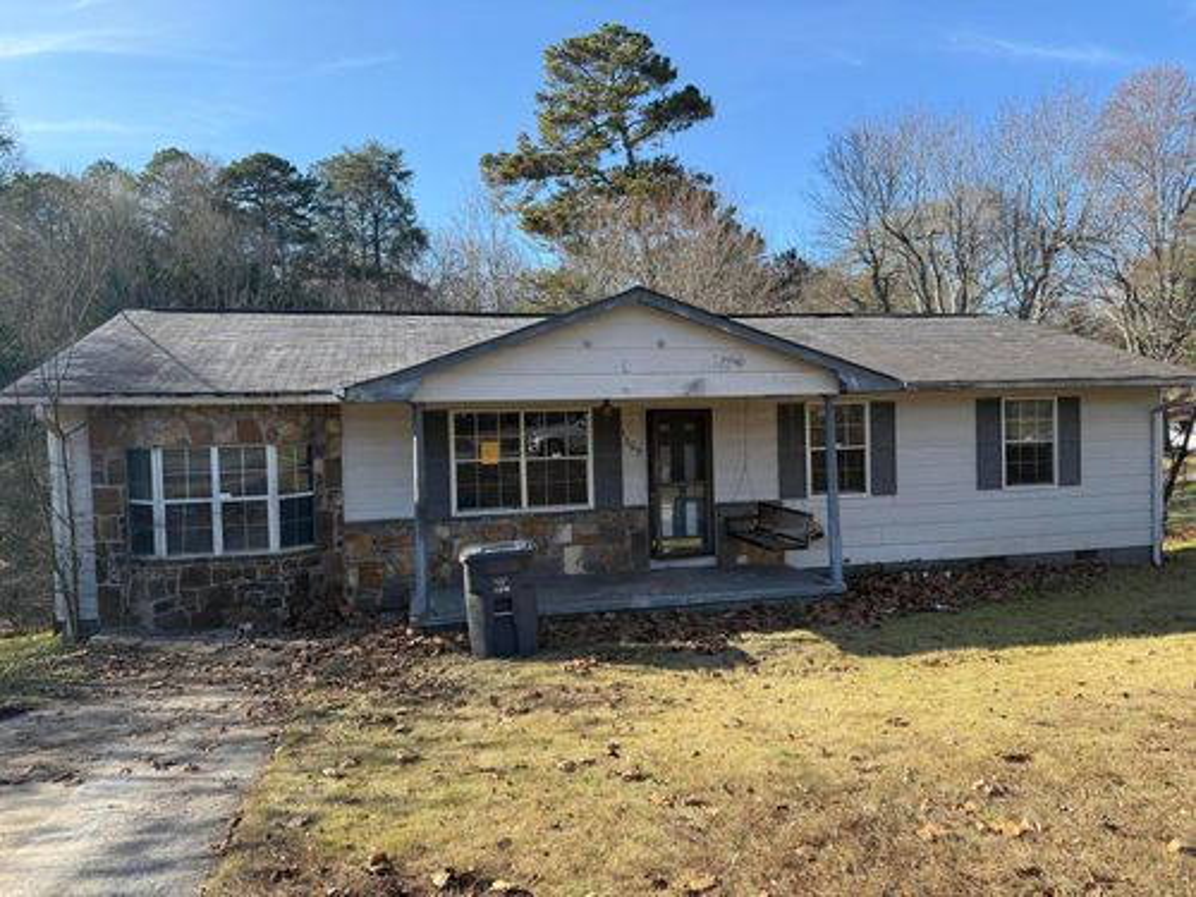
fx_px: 829
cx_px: 598
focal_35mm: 24
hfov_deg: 71.6
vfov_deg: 56.8
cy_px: 448
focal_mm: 6.76
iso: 100
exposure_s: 1/1689
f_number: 1.78
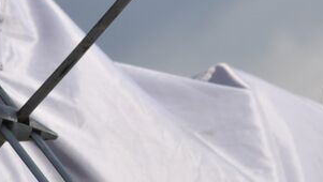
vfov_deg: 1.7
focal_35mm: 733
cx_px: 500
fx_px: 6284
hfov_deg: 2.9
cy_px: 346
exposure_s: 1/500
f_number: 8
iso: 200
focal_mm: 110
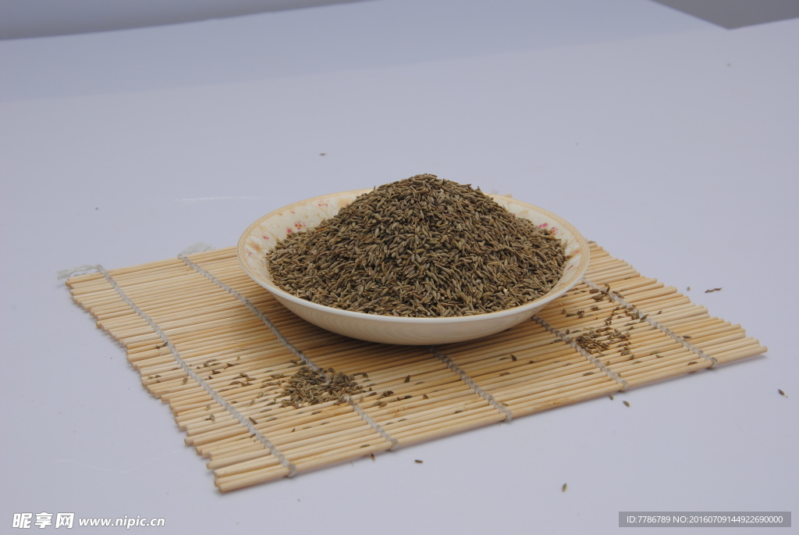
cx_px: 400
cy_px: 268
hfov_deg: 29.8
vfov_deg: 20.2
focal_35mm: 68
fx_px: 1500
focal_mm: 45
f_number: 11
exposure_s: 1/200
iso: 100
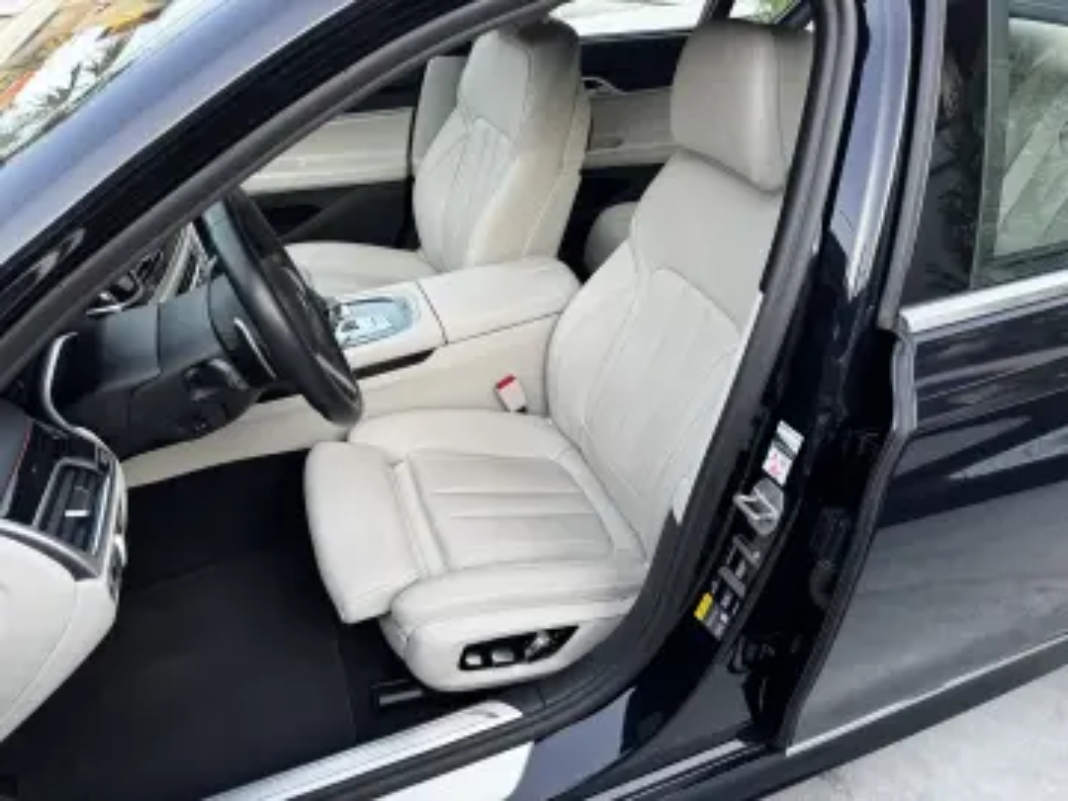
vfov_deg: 56.8
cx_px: 534
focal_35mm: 24
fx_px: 740
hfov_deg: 71.6
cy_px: 400
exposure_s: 1/121
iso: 80
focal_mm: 6.76
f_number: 1.78
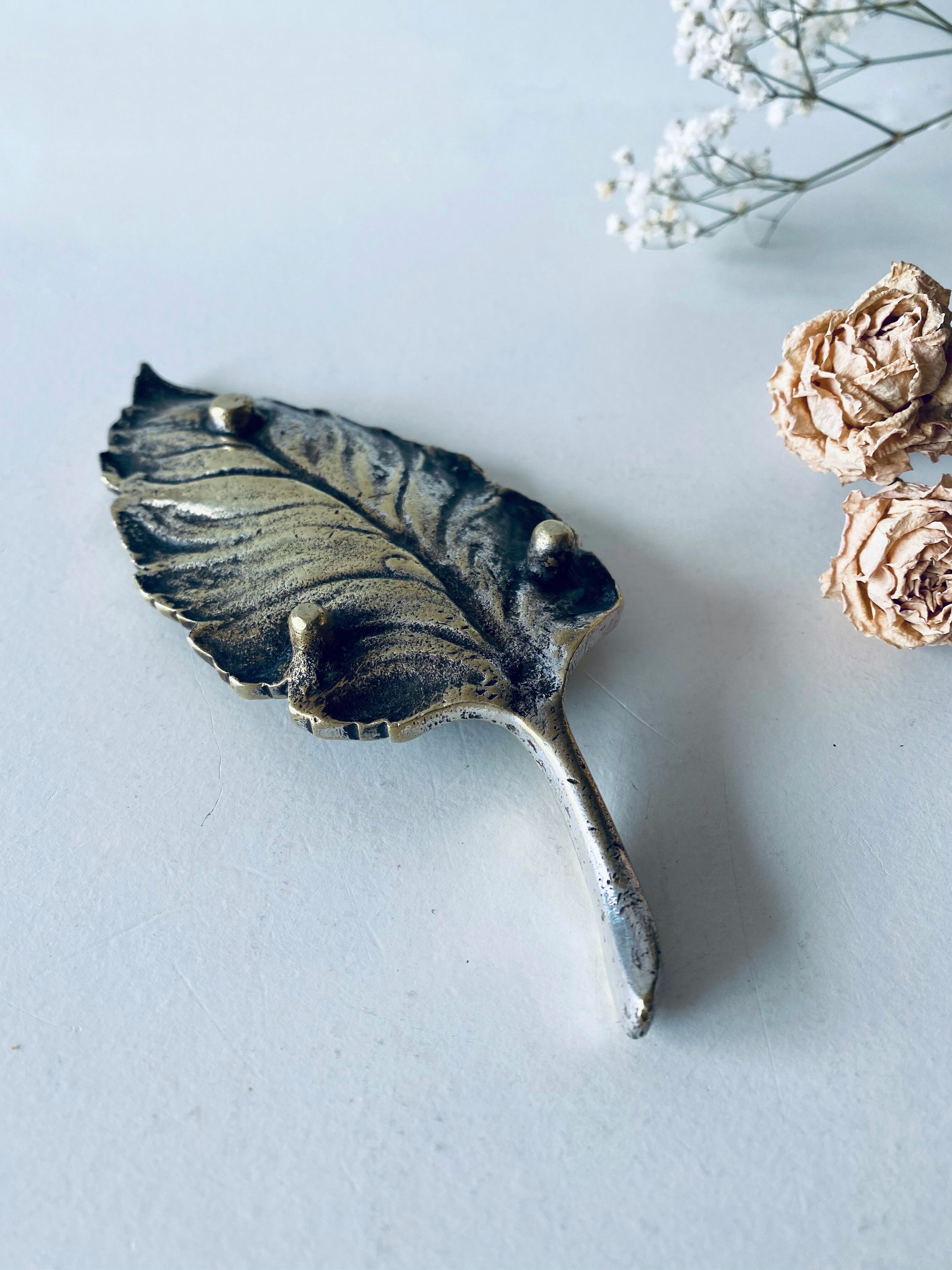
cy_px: 635
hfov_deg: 53.1
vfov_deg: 67.3
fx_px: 953
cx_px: 476
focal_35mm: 26
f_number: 1.8
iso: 32
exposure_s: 1/343
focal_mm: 4.25
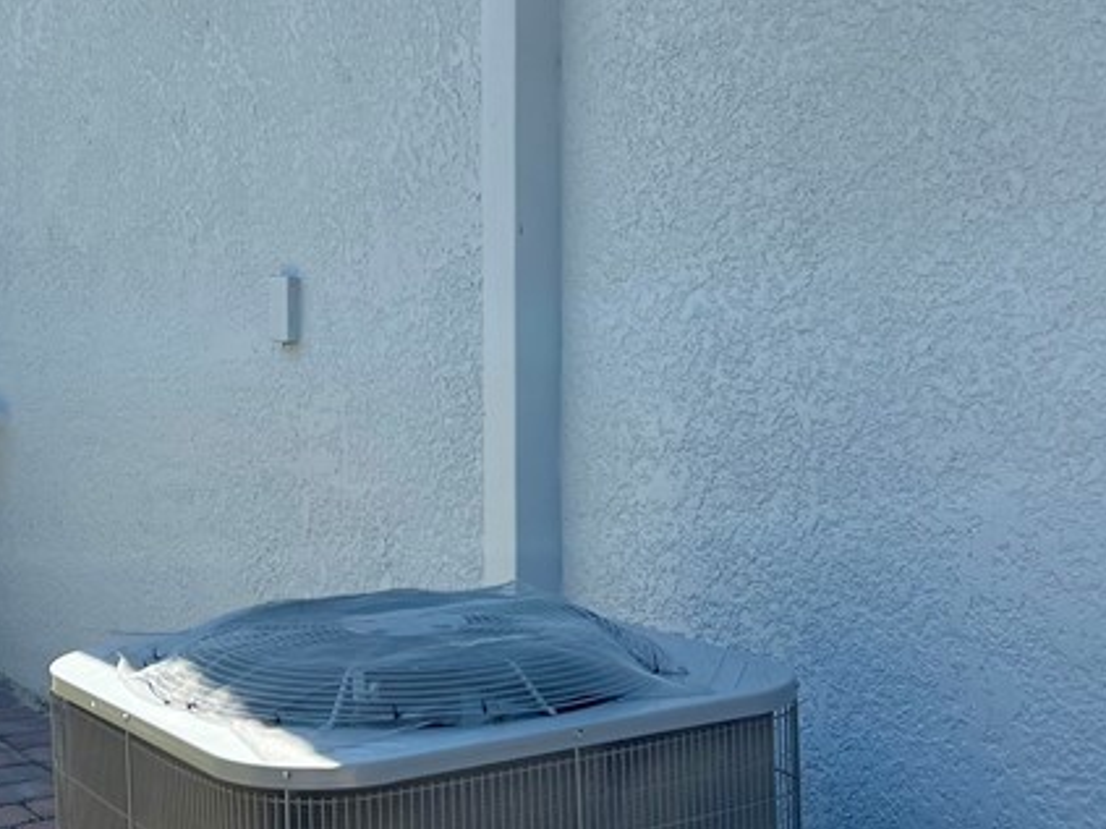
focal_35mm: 63
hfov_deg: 30.5
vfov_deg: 23.3
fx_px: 2012
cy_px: 374
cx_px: 356
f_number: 1.5
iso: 50
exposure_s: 1/2165
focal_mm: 5.7
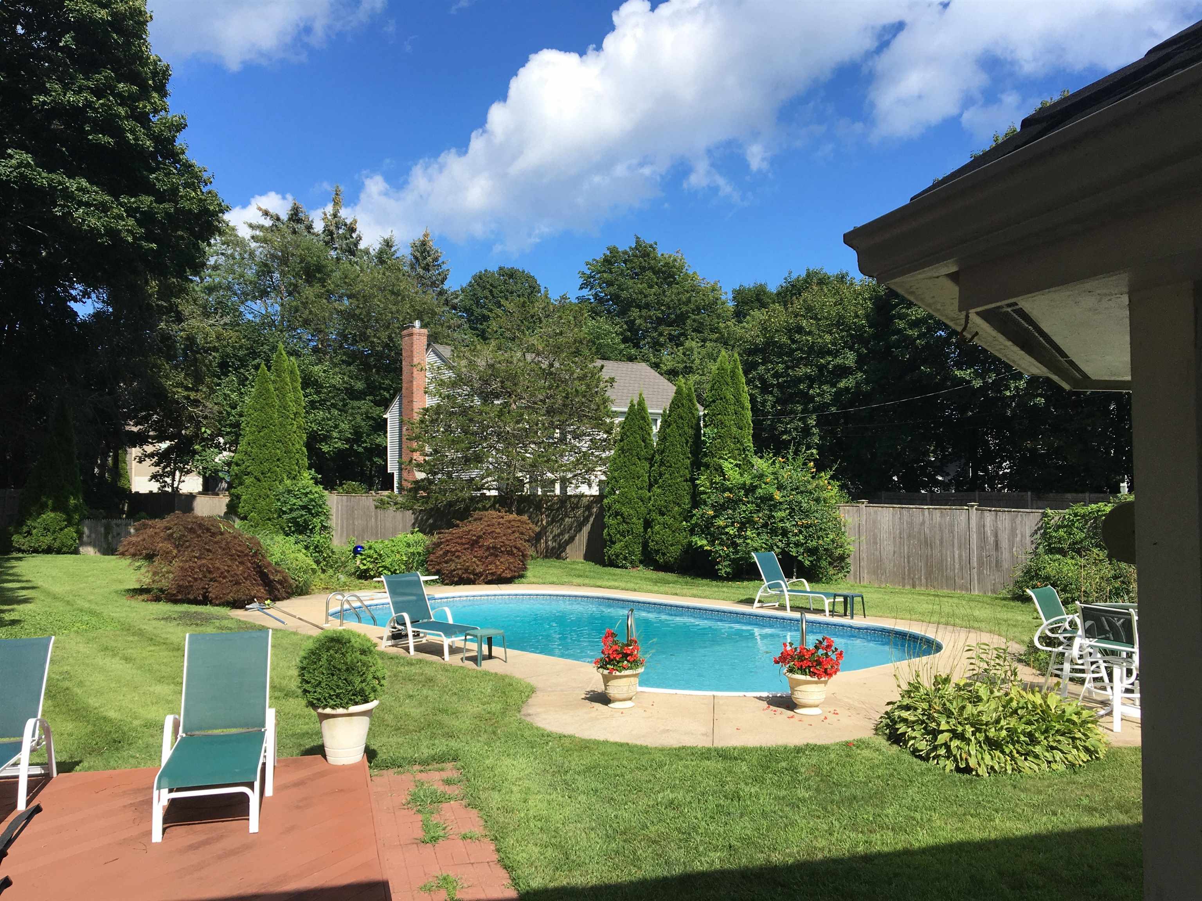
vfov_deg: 48.2
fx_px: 1007
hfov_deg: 61.7
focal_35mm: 29
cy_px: 450
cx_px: 601
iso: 25
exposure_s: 1/1425
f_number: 2.2
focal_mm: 4.15
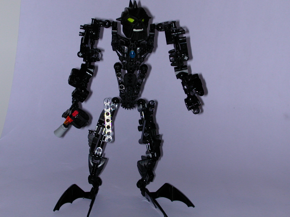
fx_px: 645
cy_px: 108
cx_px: 145
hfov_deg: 25.3
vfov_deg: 19.1
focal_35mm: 77
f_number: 4
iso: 100
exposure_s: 1/59.9
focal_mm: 11.8
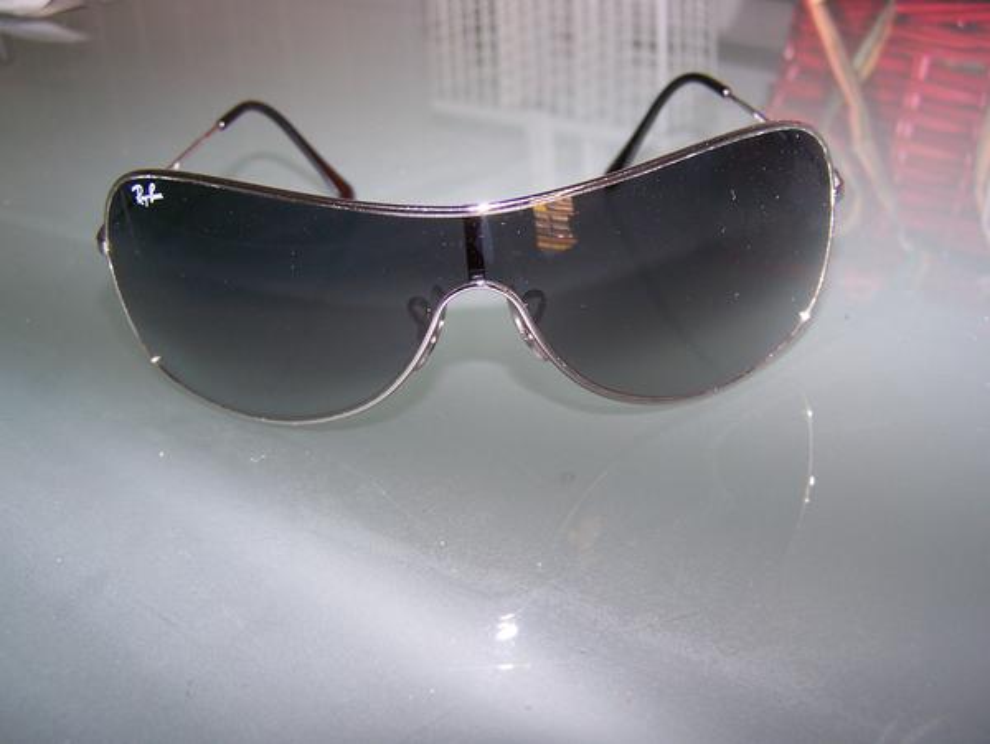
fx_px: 1088
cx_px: 495
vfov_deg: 37.8
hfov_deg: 48.9
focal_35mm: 38
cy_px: 372
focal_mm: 6.3
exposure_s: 1/60
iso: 80
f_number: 2.8
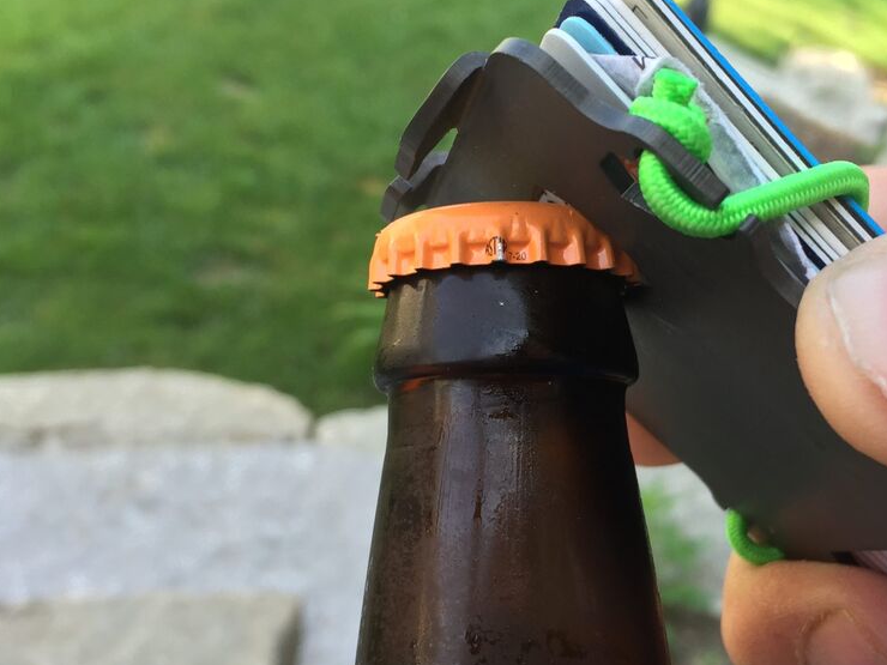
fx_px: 1204
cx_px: 500
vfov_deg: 30.9
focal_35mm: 47
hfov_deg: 40.4
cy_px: 320
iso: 32
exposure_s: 1/120
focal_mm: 4.15
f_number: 2.2
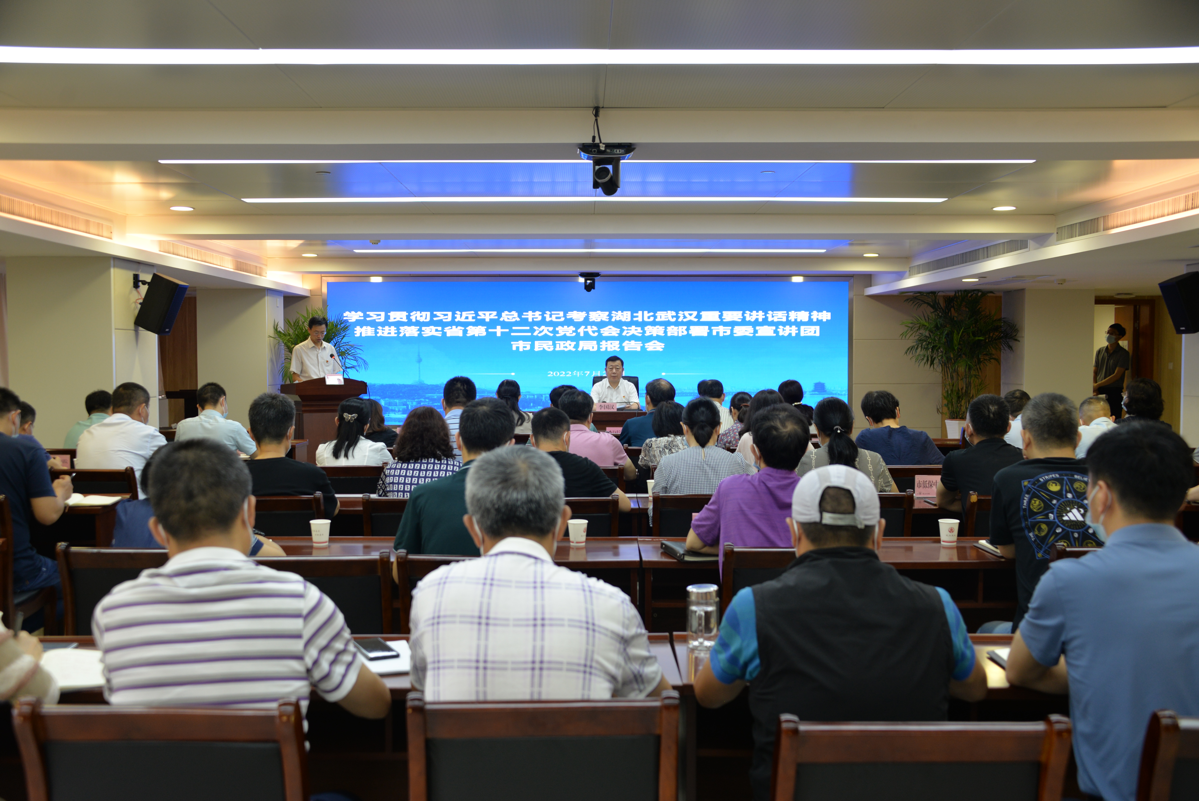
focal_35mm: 35
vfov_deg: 37.9
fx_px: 1166
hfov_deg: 54.4
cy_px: 400
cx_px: 600
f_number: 4
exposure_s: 1/60
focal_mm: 35
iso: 560
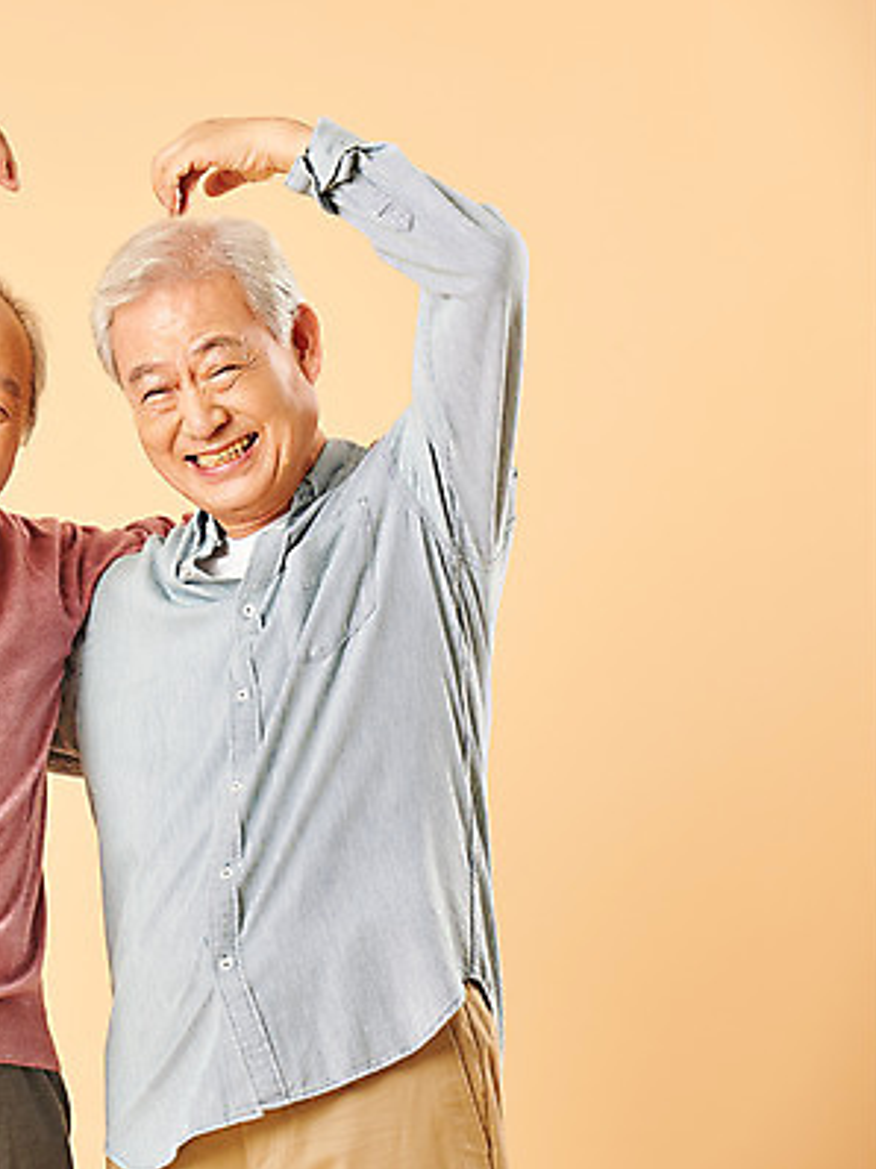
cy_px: 584
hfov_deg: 8.2
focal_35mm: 181
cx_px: -1
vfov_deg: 10.9
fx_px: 6114
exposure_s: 1/125
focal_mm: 125
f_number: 7.1
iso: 100
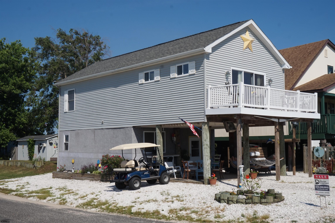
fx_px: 405
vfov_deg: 30.8
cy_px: 112
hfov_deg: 45.0
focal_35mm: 44
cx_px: 168
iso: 100
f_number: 16
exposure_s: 1/160
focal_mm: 29
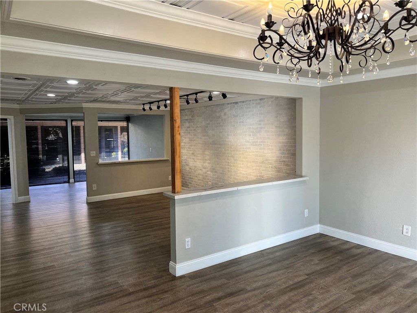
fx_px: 313
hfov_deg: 67.3
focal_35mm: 26
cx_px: 208
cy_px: 156
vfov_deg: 53.1
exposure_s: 1/120
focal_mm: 5.7
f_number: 1.5
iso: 80
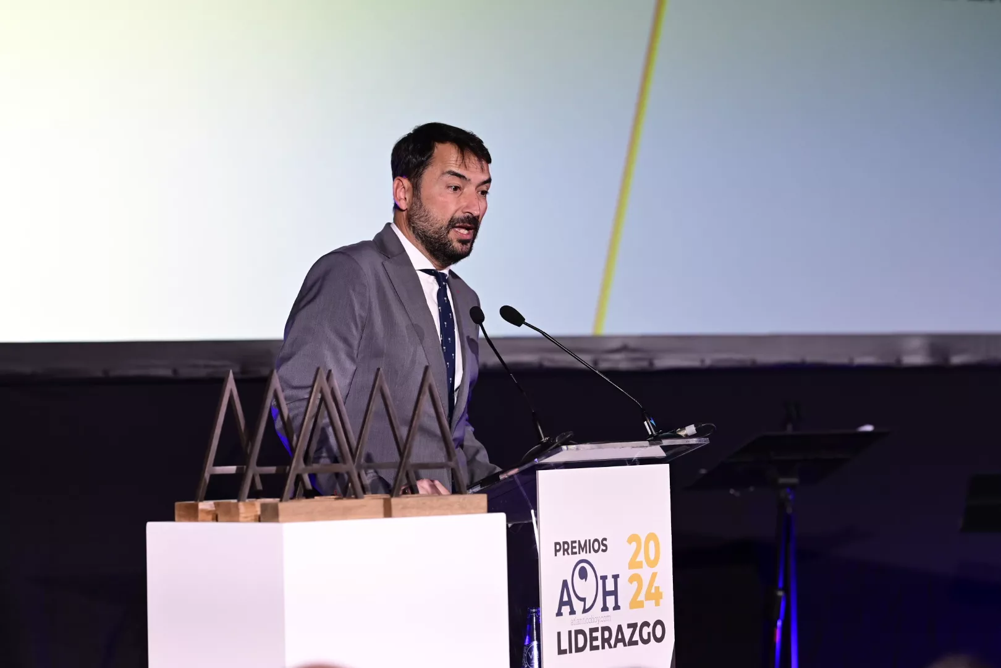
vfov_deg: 10.2
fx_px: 3753
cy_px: 334
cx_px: 500
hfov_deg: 15.2
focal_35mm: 135
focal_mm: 135
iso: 2000
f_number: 3.2
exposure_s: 1/500
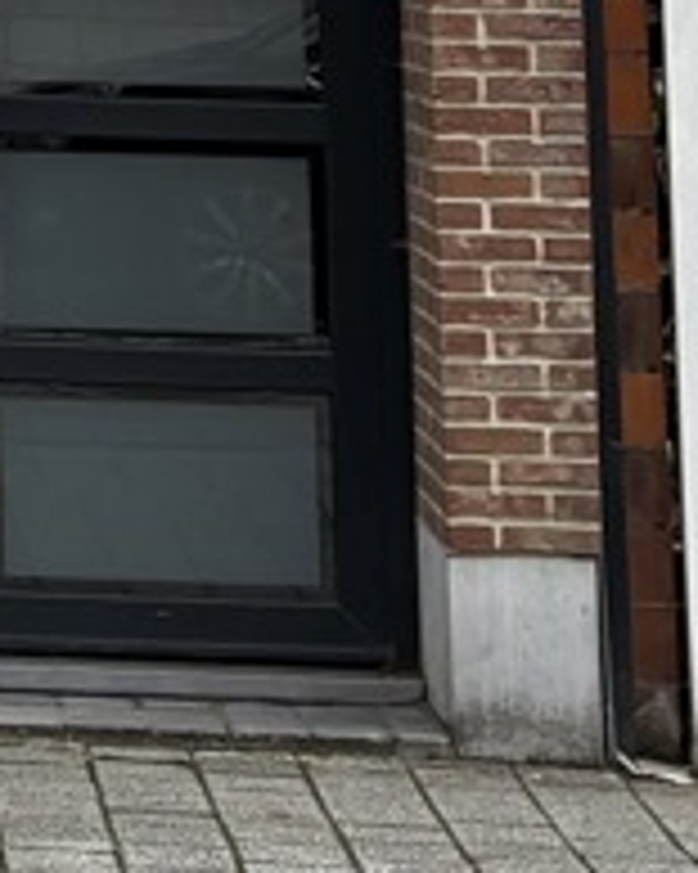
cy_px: -1102
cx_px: -1067
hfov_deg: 6.9
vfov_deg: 8.6
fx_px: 5401
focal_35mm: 209
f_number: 1.6
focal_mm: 5.96
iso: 64
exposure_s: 1/1848
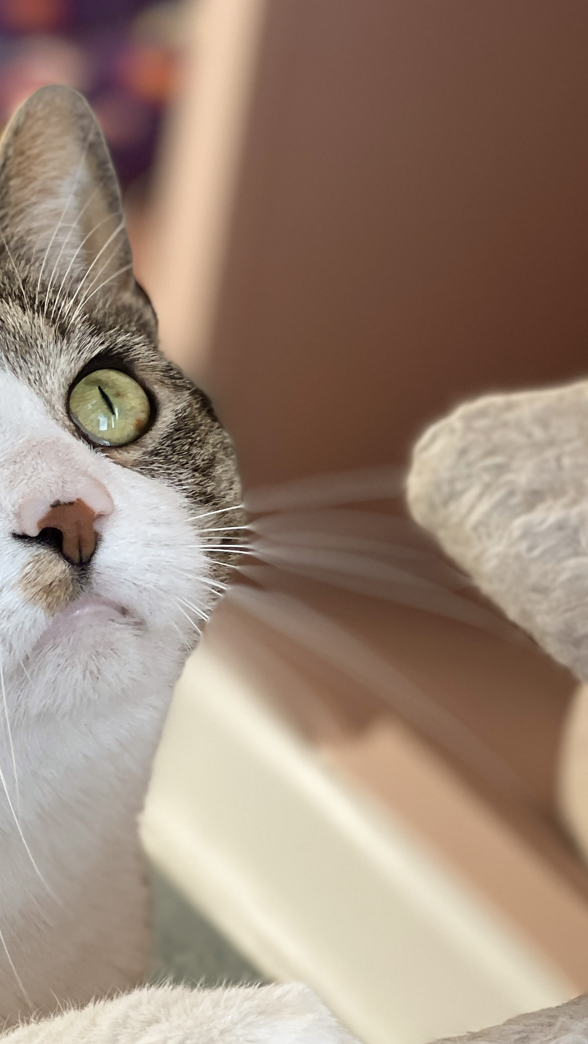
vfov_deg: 19.7
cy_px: 737
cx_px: -57
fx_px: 2993
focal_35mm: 108
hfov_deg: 11.1
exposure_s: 1/122
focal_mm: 6
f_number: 2
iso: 50
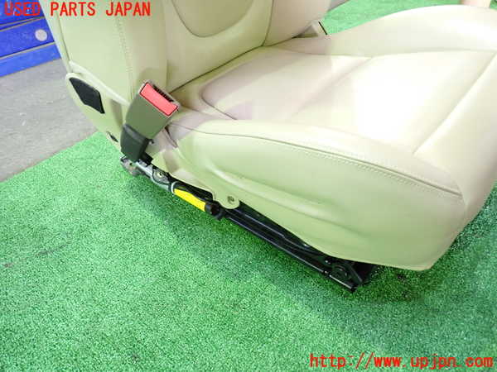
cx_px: 248
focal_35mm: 25
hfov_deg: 69.4
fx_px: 359
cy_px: 186
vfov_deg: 54.9
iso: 500
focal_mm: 4.5
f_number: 2
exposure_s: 1/30
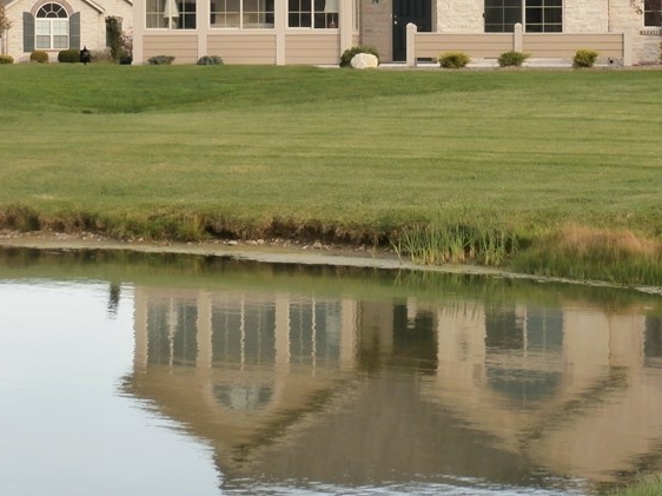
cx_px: 495
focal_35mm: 124
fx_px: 2370
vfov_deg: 11.9
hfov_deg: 15.8
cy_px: 95
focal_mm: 12.1
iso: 100
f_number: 4.7
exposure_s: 1/160
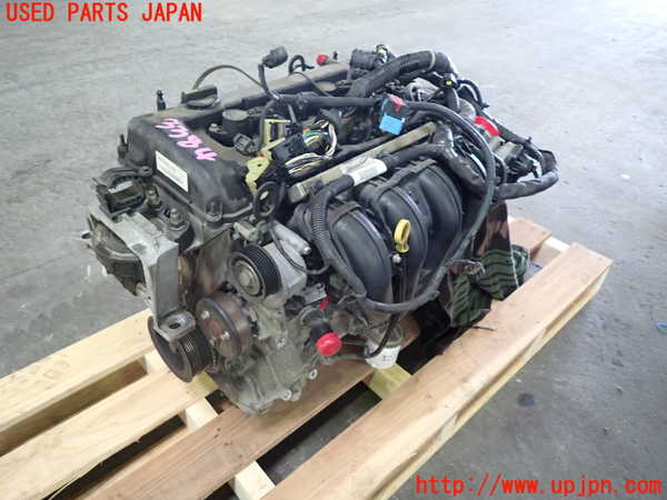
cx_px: 334
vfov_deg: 54.9
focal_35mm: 25
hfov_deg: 69.4
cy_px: 250
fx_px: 482
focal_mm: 4.5
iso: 400
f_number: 2
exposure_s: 1/30
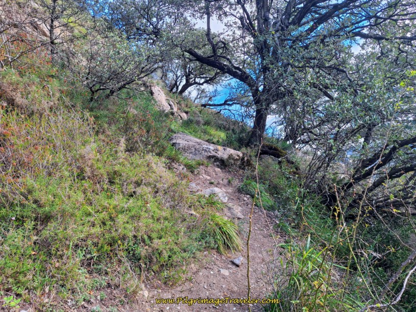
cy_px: 156
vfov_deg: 58.9
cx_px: 208
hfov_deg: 73.9
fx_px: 276
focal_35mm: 23
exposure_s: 1/297
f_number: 1.8
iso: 40
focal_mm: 5.54
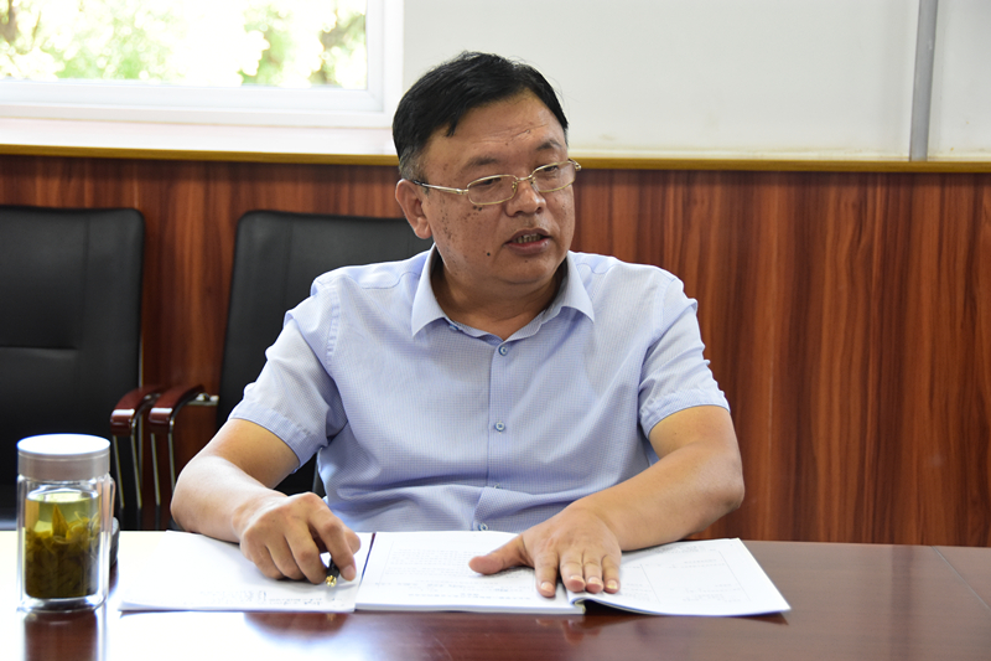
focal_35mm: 82
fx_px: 2270
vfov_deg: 16.5
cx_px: 496
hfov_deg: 24.6
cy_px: 330
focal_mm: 55
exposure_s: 1/100
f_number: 4.8
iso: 1250
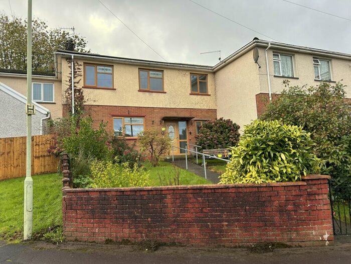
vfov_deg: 53.1
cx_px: 176
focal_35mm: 26
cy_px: 132
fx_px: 264
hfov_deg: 67.3
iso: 50
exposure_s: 1/628
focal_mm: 5.7
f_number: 1.5
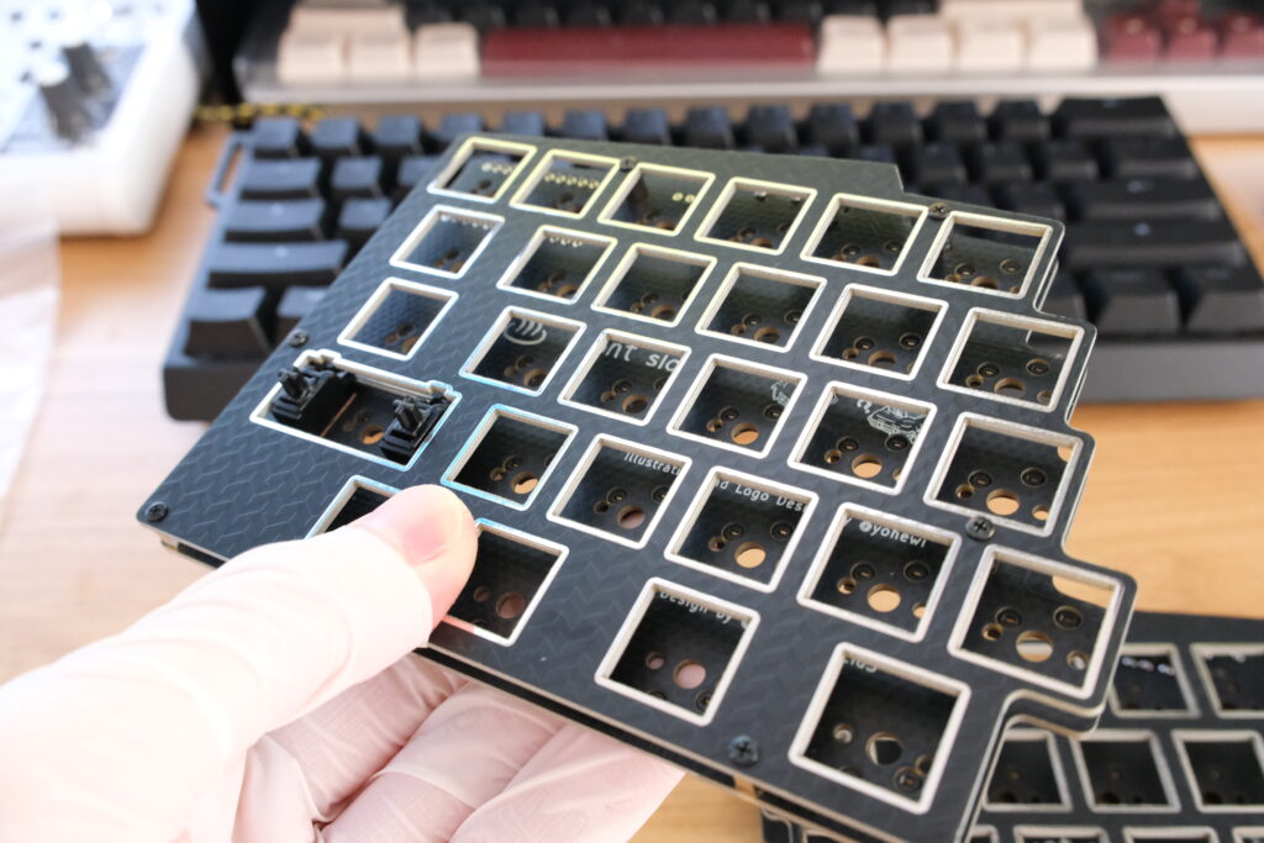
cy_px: 422
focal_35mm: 32
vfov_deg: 41.1
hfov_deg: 58.7
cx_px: 632
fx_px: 1124
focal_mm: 21
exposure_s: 1/17
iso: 6400
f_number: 6.4
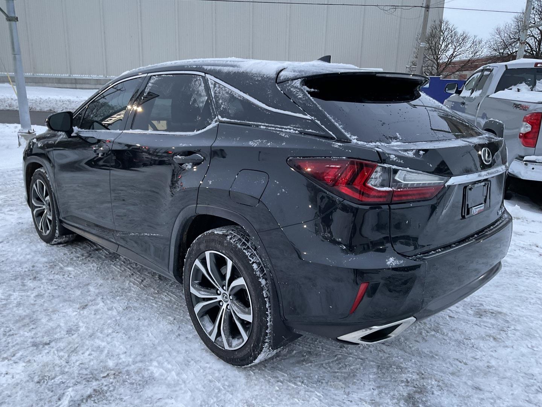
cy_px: 204
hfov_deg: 61.7
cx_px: 271
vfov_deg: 48.2
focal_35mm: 29
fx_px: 454
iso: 100
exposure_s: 1/60
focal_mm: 3
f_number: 1.8
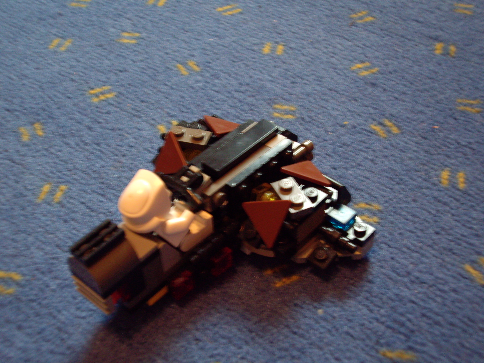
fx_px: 769
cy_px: 182
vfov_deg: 26.6
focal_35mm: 55
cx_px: 242
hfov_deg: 34.9
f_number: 3.3
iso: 200
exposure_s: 1/6
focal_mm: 9
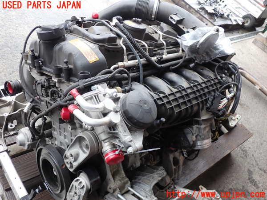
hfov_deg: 60.0
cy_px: 100
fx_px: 231
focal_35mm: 30
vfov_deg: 46.8
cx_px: 134
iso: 100
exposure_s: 1/80
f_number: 2.3
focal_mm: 5.4
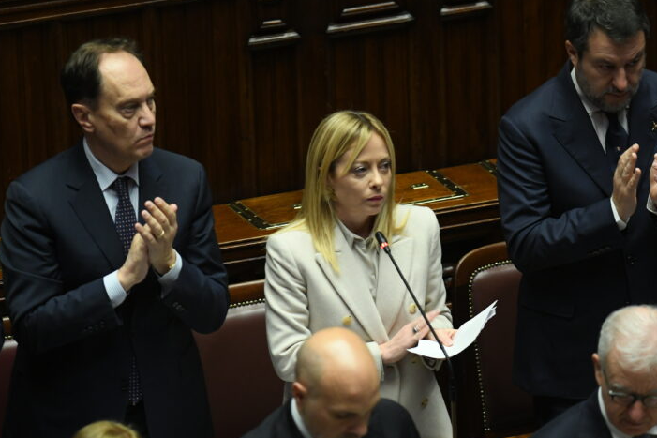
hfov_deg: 4.2
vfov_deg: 2.8
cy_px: 227
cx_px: 332
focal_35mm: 493
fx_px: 8995
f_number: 3.5
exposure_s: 1/200
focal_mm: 300
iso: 3200
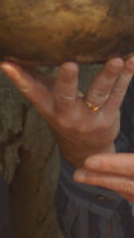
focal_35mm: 247
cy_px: -24
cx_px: 83
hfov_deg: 4.9
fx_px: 1562
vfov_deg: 8.7
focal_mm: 40
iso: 160
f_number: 4
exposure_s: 1/160
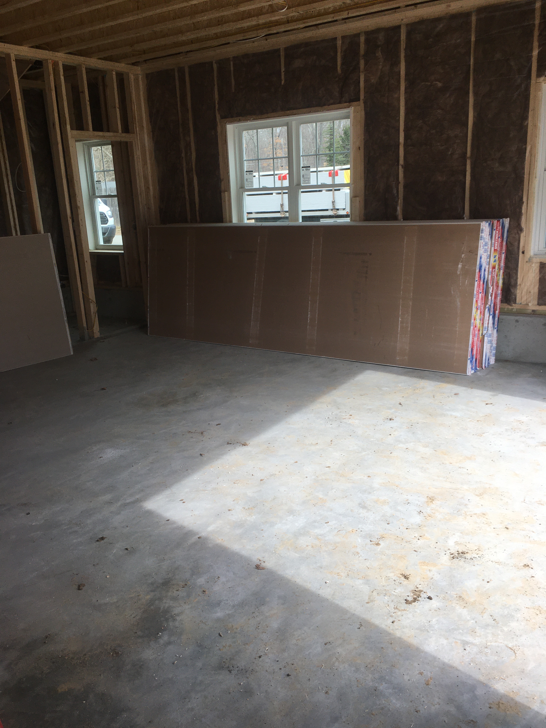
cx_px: 273
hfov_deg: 48.2
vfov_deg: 61.7
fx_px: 610
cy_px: 364
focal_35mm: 29
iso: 25
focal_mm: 4.15
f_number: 2.2
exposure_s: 1/223
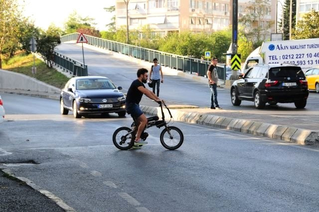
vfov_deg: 14.7
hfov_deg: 21.9
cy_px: 106
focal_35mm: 93
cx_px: 160
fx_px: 823
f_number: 9
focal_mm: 62
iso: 500
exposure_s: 1/320
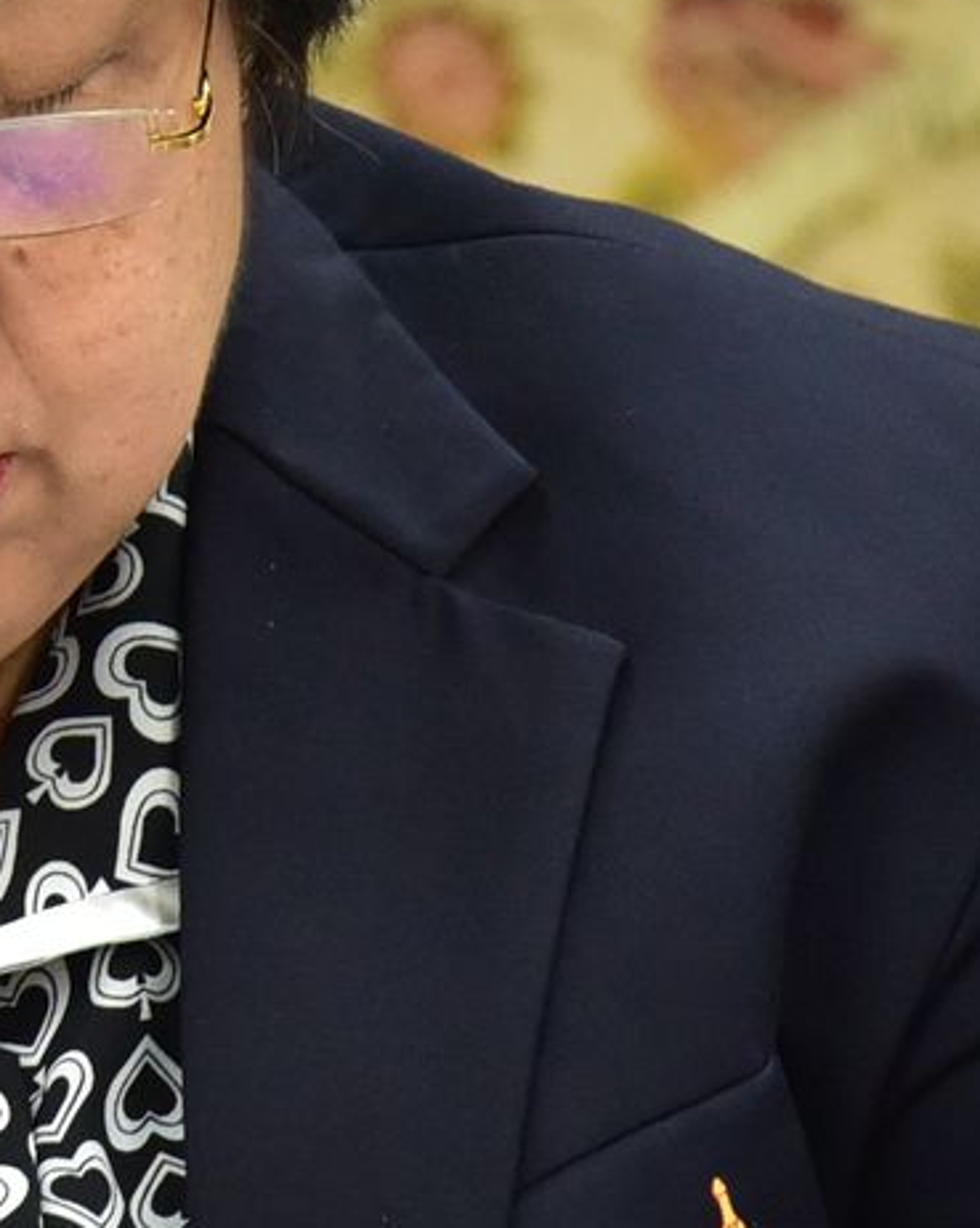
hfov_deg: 2.5
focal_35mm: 610
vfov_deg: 3.2
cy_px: 263
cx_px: -529
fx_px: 22138
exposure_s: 1/160
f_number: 5.6
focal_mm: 120
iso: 2500
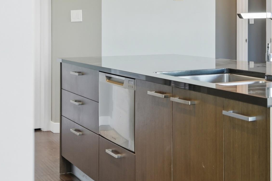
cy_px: 33
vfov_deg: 20.3
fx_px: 498
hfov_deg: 29.0
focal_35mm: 66
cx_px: 258
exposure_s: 1/640
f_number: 4
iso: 400
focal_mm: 30
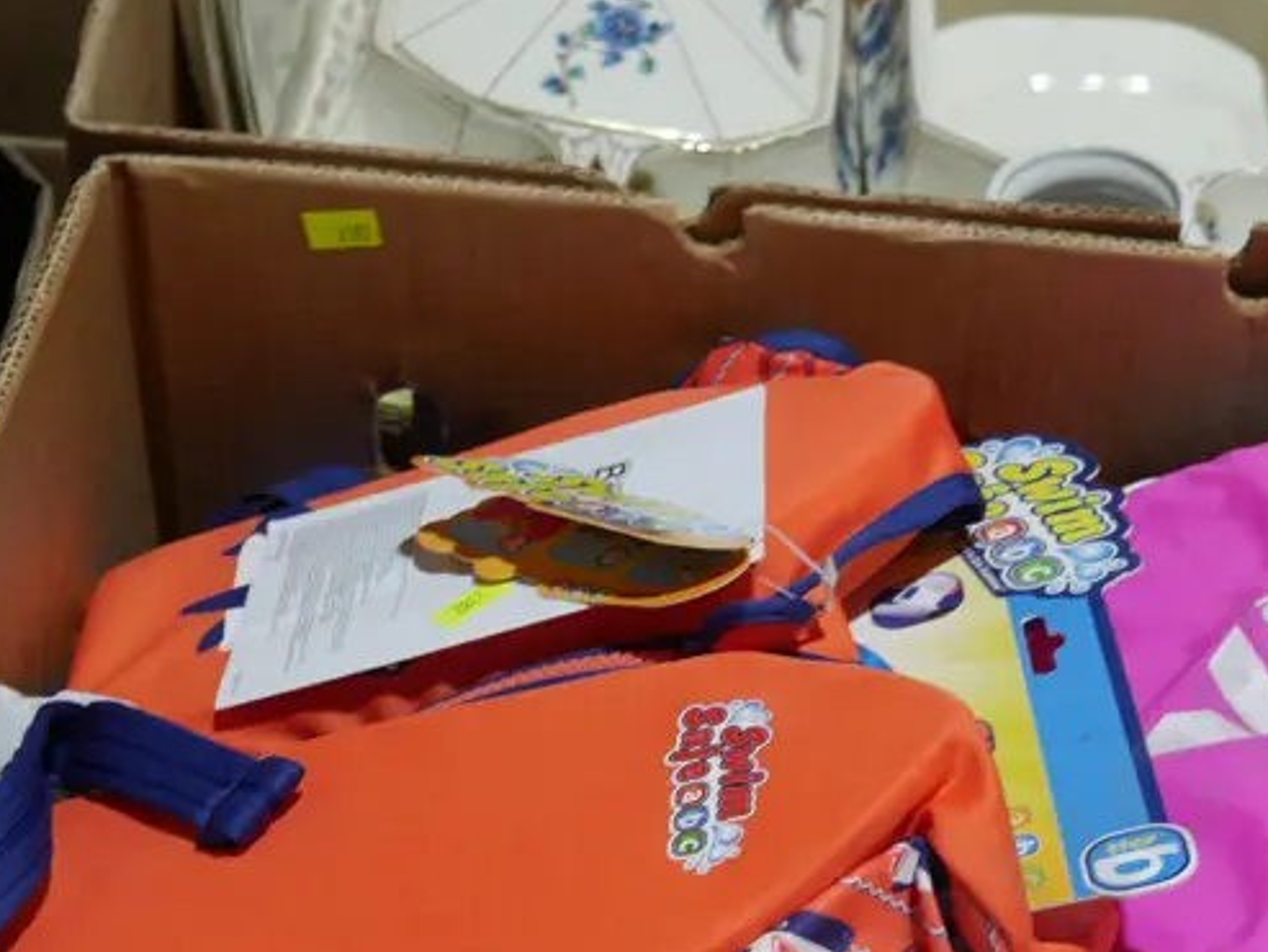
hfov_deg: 24.2
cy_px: 856
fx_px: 2895
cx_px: 1078
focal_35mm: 79
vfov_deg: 18.4
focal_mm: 19
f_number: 4.1
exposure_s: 1/80
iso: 200
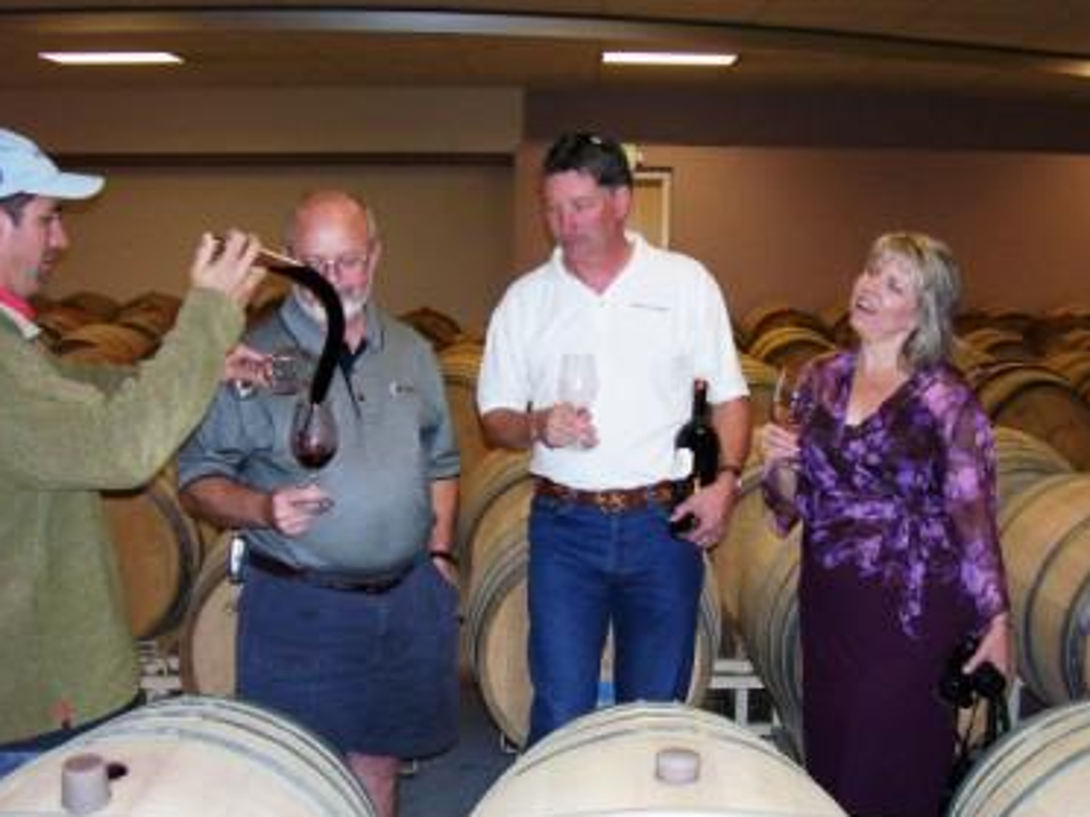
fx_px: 1291
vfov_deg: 35.1
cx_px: 648
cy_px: 378
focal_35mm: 41
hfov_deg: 45.6
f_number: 2.7
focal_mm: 5.6
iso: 125
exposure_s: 1/60
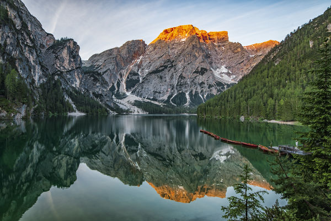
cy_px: 110
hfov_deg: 84.0
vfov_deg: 61.9
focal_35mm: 20
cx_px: 166
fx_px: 184
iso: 100
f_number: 9
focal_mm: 20
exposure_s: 1/6
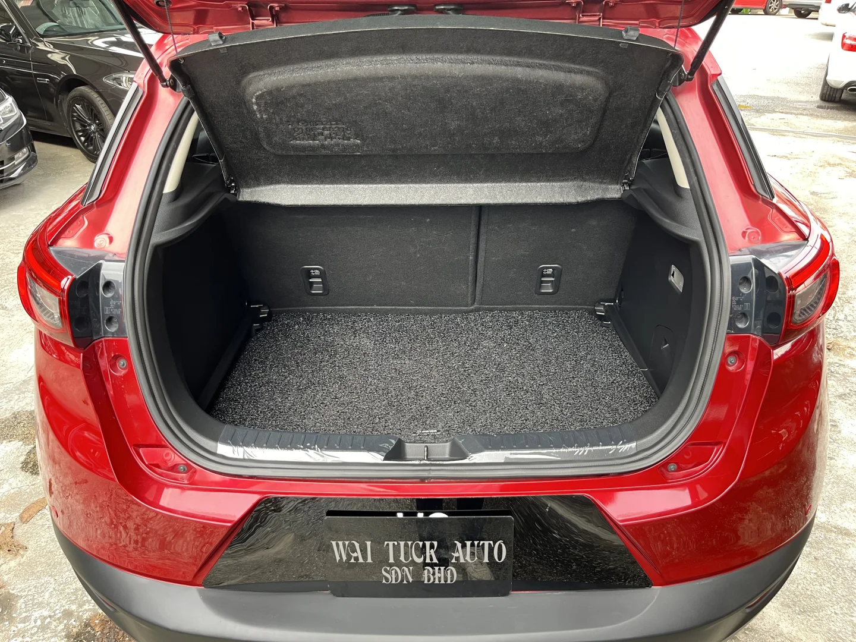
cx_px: 428
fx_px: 643
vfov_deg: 53.1
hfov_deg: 67.3
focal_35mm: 26
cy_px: 321
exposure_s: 1/88
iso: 125
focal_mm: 5.1
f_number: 1.6
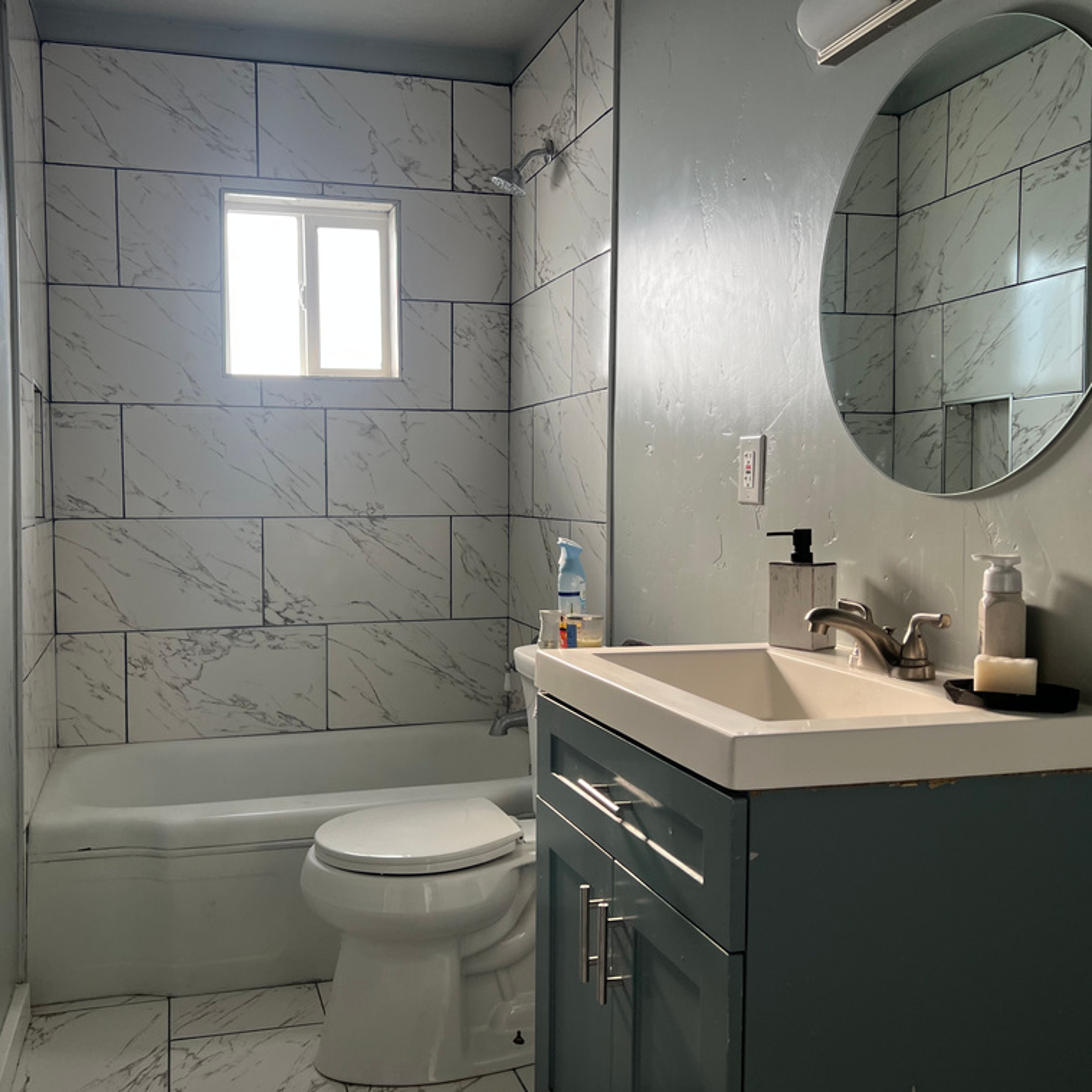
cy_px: 550
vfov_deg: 52.5
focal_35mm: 31
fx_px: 1106
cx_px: 459
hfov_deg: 52.3
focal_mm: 5.7
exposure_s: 1/120
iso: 50
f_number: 1.5
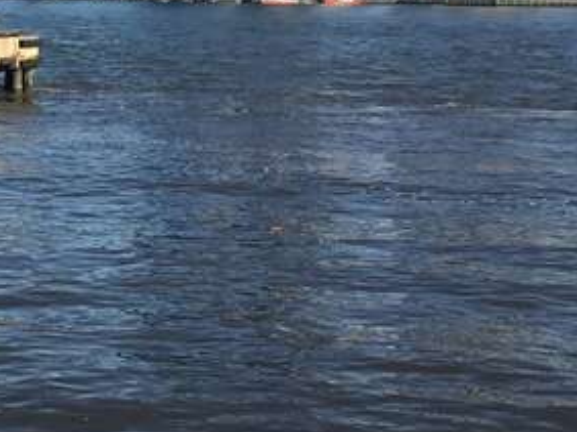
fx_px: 1466
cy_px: -68
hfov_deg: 21.9
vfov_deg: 16.2
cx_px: 88
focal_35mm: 88
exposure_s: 1/1235
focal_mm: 3.3
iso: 25
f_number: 2.4
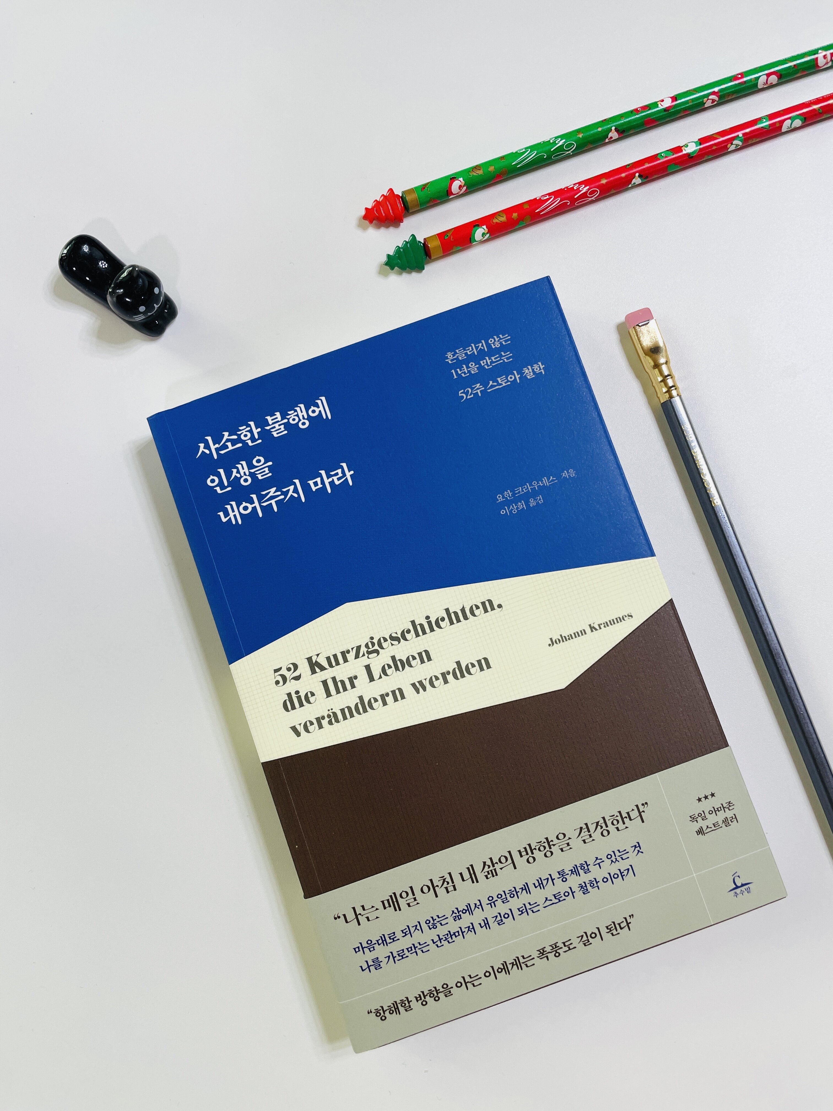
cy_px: 556
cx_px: 416
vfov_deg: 67.3
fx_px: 834
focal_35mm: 26
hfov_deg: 53.1
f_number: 1.6
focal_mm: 4.2
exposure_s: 1/120
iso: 80
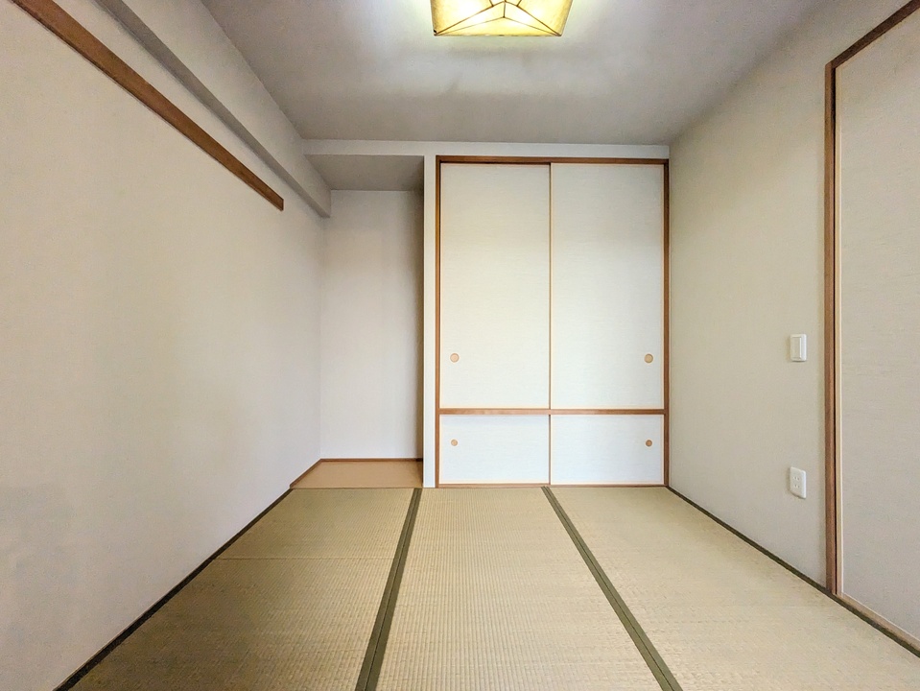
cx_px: 460
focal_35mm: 14
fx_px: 372
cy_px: 346
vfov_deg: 85.7
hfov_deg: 102.0
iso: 154
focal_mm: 1.83
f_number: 2.2
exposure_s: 1/120
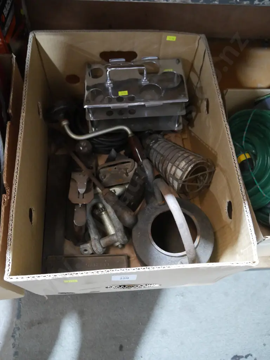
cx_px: 135
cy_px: 180
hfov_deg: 49.8
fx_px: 291
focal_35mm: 28
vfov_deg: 63.4
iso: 3200
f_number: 3.5
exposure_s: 1/50
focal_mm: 14
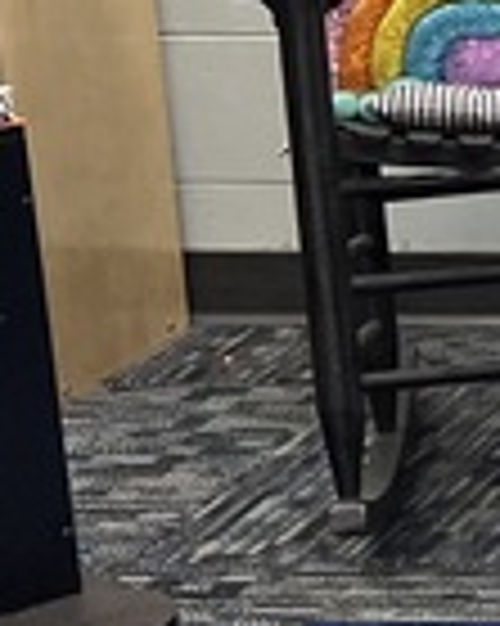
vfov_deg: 10.5
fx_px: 3389
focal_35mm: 183
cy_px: 140
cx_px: 2036
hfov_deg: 6.6
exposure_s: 1/120
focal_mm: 5.7
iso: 100
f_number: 1.5
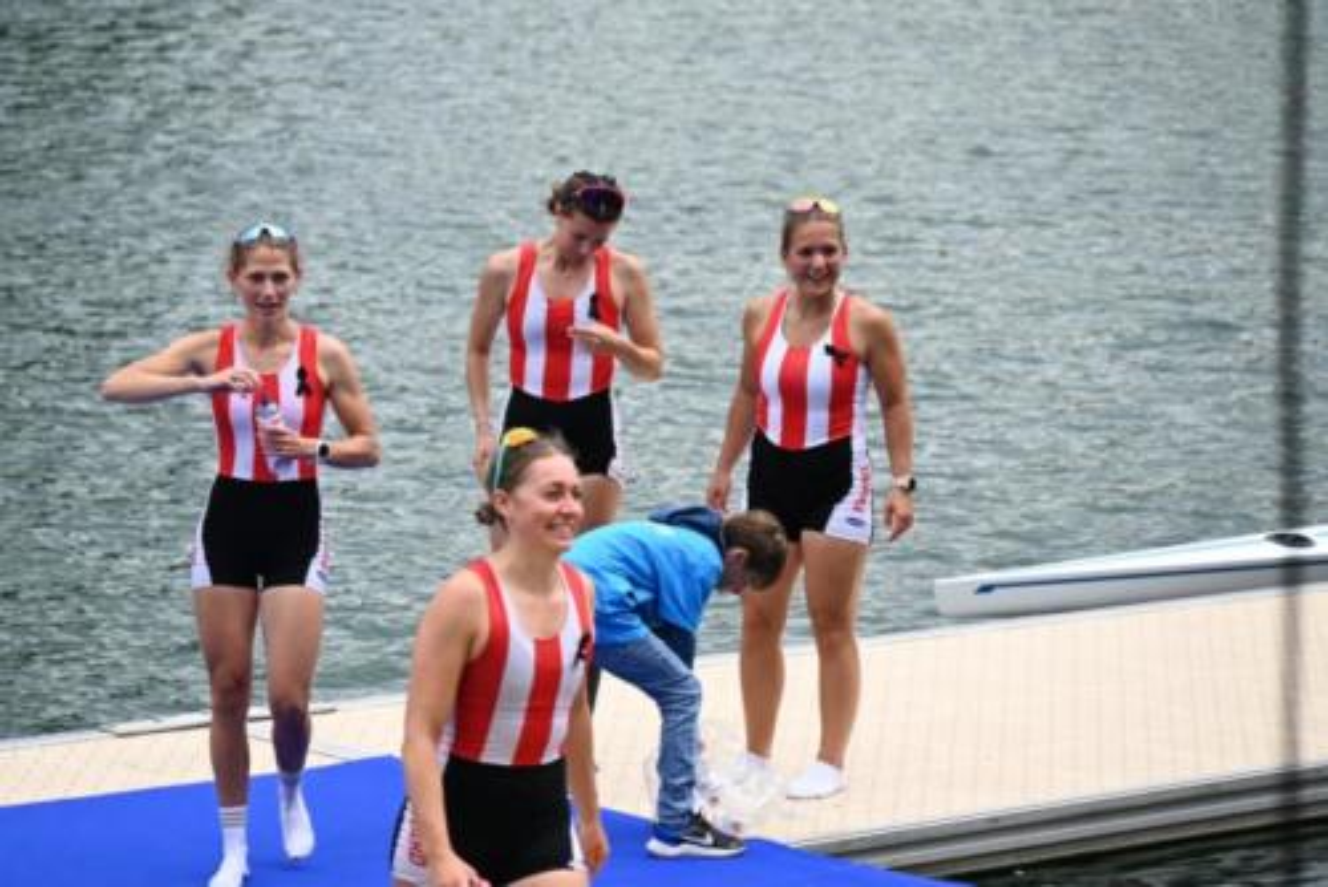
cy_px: 444
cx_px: 664
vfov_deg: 6.9
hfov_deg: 10.3
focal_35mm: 200
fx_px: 7382
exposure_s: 1/500
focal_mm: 200
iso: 320
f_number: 6.3
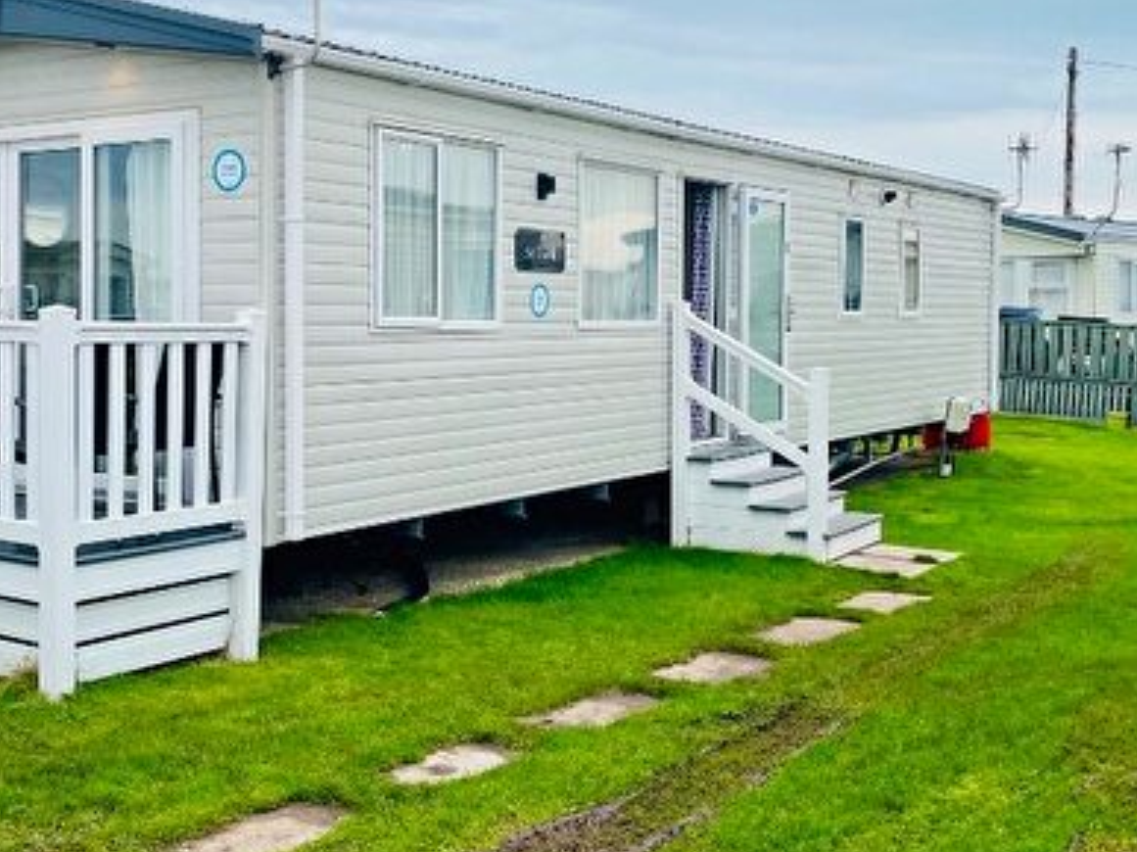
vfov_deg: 30.8
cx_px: 479
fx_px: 1543
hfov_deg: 40.3
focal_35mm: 47
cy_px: 363
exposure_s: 1/449
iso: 32
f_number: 1.6
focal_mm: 4.2
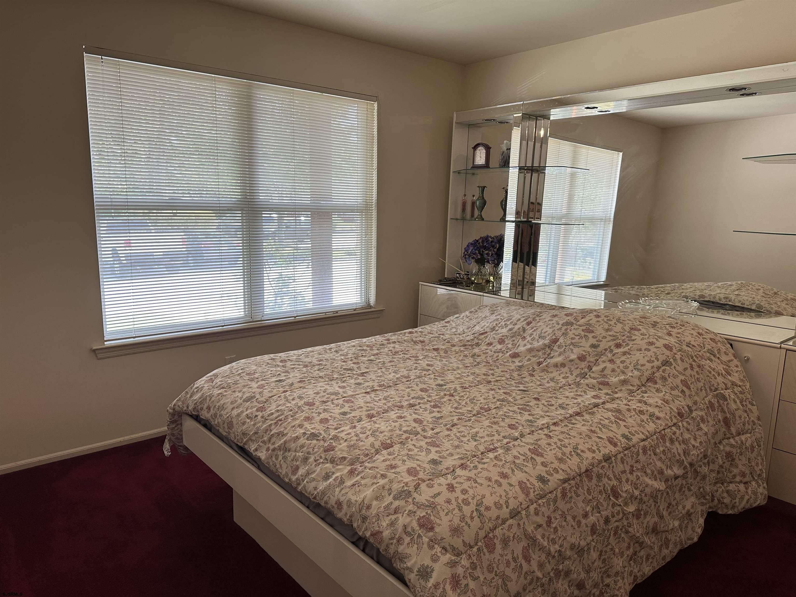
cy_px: 298
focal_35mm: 24
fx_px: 552
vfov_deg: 56.8
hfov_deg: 71.6
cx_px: 398
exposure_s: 1/120
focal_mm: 6.86
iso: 100
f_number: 1.78
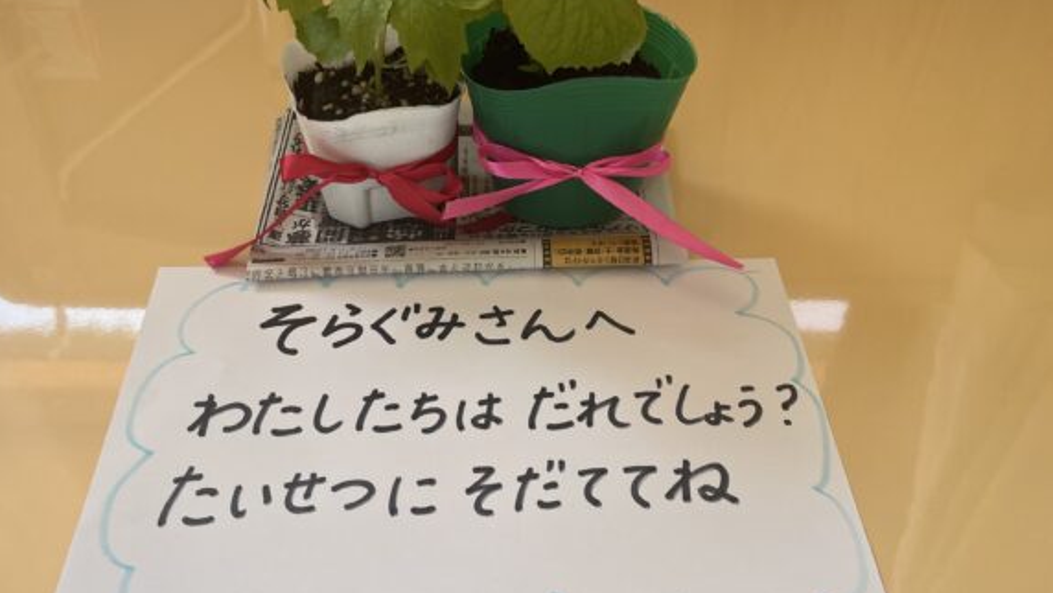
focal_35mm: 38
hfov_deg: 52.8
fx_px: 1061
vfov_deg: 30.9
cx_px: 514
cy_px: 190
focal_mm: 5.1
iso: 40
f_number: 1.6
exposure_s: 1/156
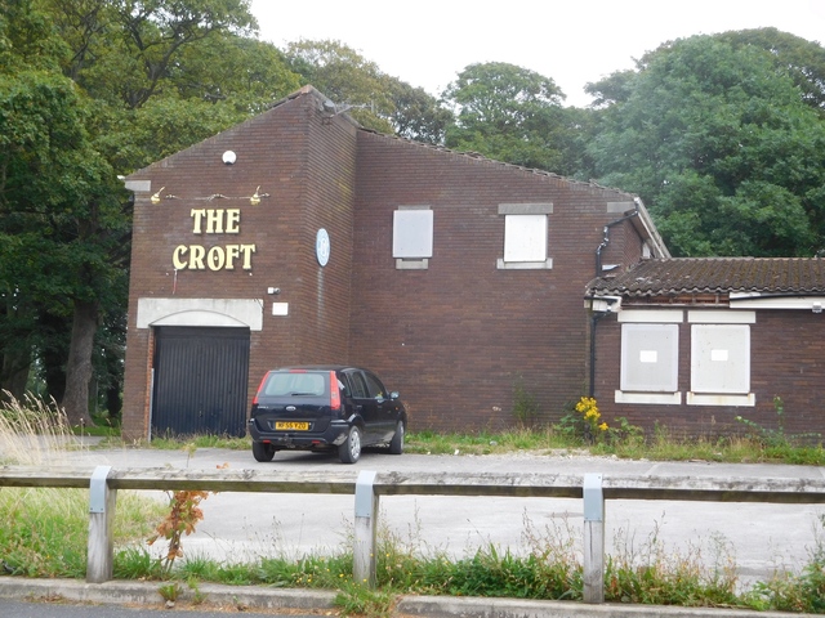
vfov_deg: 26.6
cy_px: 309
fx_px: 1311
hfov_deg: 34.9
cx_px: 412
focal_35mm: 55
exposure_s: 1/50
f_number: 4.2
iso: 125
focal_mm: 9.8
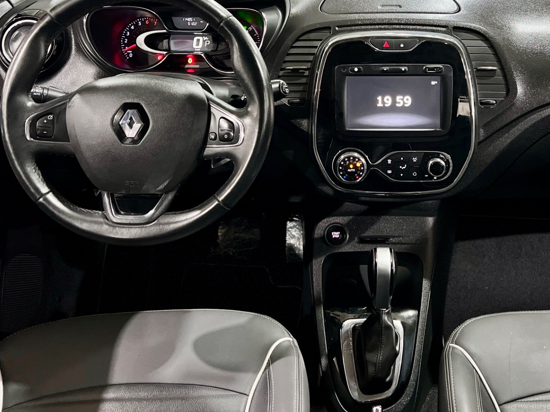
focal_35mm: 40
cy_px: 107
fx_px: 636
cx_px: 359
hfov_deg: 46.2
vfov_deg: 35.2
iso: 500
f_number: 1.5
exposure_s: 1/40
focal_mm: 5.7
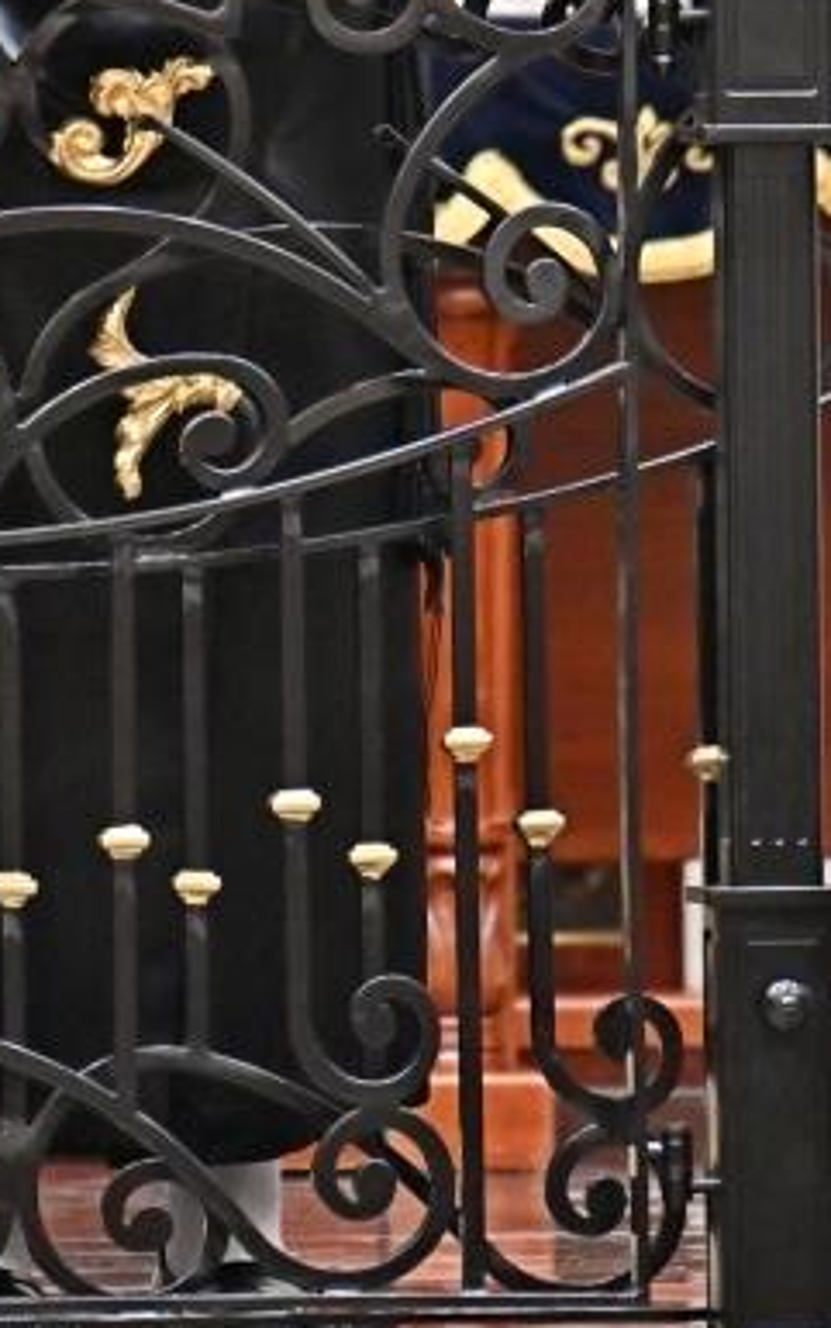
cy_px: -266
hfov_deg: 1.6
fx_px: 29391
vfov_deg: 2.6
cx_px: 131
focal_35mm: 812
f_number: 2.8
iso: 500
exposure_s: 1/400
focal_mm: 200
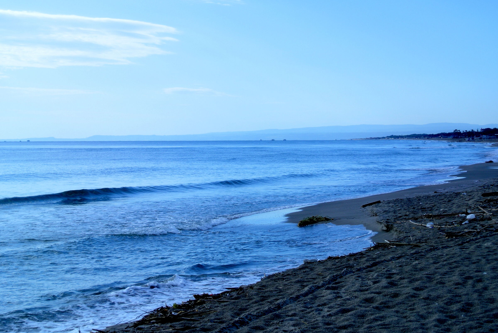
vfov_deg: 16.9
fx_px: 1122
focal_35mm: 81
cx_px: 249
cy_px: 166
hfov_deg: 25.0
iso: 100
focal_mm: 30
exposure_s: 1/500
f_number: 5.6
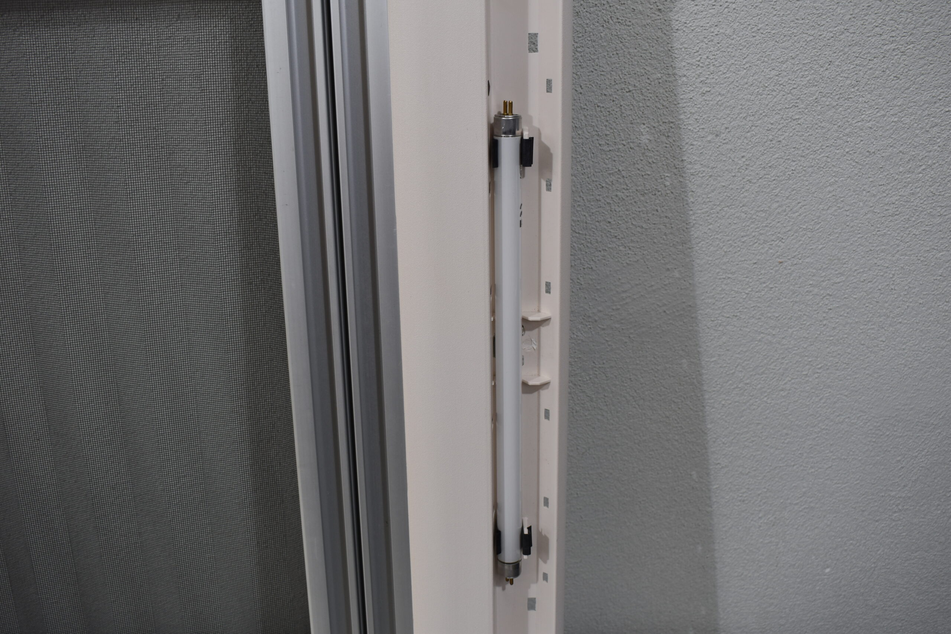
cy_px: 317
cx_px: 476
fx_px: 951
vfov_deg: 36.9
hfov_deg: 53.1
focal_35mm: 36
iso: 250
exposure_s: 1/125
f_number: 5.6
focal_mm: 24
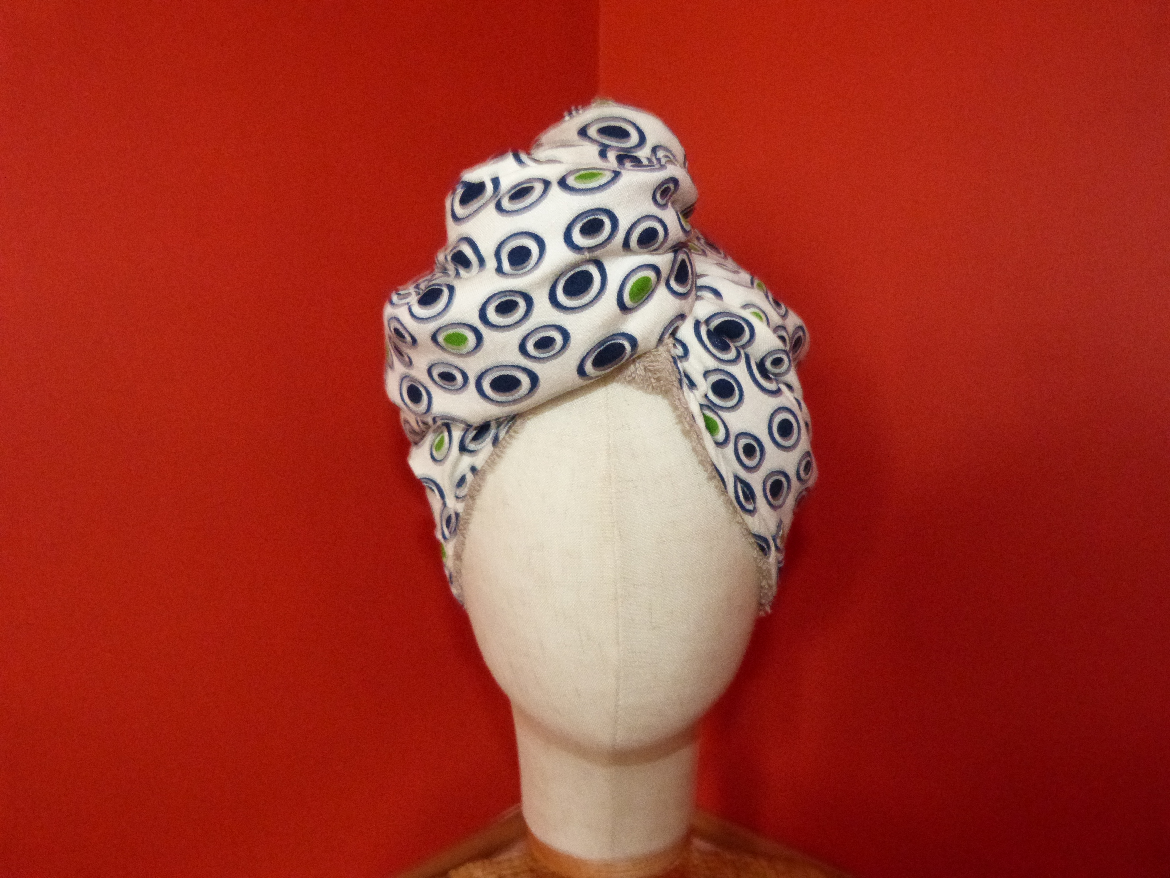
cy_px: 439
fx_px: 845
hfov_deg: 69.4
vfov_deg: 54.9
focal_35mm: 25
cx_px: 585
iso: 800
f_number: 2.8
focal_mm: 4.5
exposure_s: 1/10
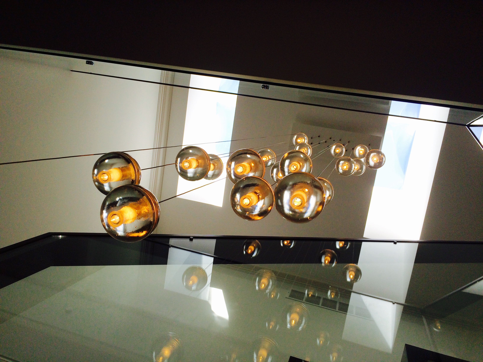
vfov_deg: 48.2
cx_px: 242
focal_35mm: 29
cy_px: 181
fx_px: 405
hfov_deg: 61.7
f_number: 2.2
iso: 50
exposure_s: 1/612
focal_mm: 4.15
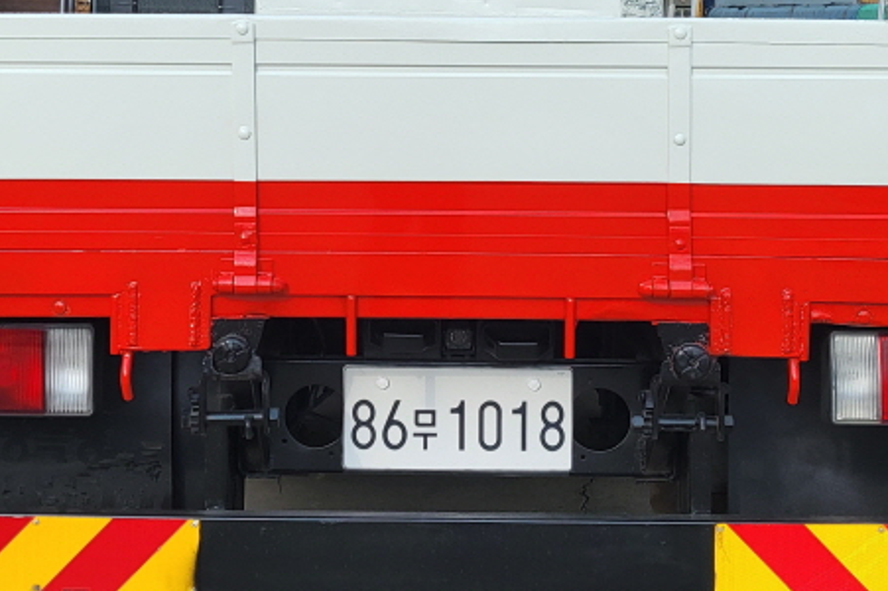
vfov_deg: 22.3
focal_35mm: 60
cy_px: 114
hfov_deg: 33.4
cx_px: 445
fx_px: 1479
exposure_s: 1/1941
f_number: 1.8
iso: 50
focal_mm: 4.25
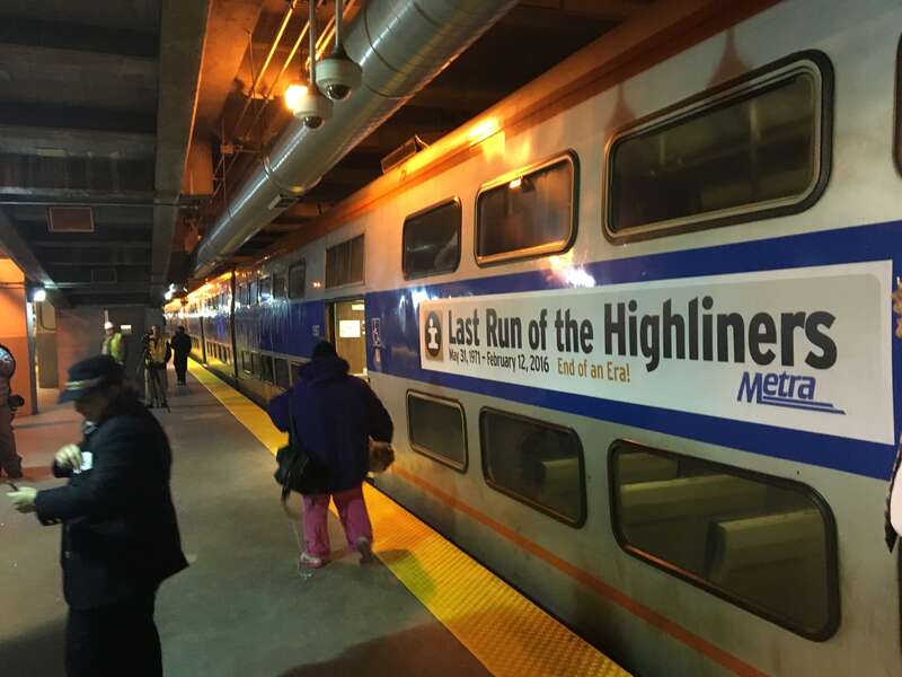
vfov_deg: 48.2
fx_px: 756
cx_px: 451
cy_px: 338
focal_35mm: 29
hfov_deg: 61.7
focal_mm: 4.15
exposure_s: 1/15
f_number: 2.2
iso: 250
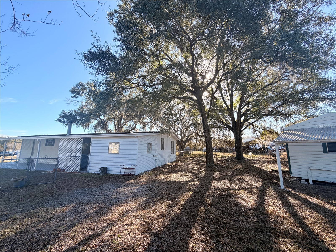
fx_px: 136
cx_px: 168
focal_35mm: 14
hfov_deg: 102.1
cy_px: 126
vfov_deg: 85.7
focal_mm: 2.22
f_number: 2.2
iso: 40
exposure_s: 1/502
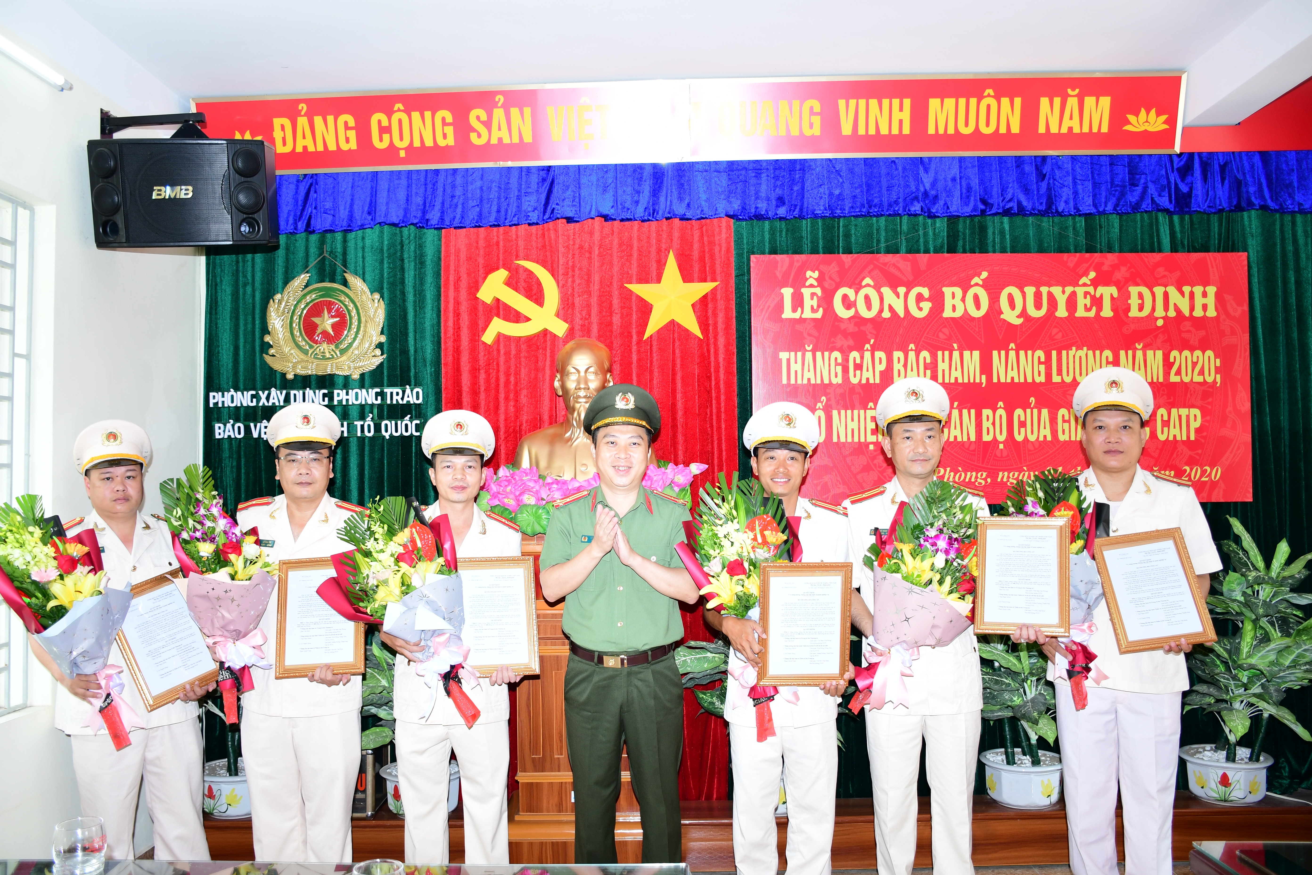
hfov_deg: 61.9
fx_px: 1093
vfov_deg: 43.6
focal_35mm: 30
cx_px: 656
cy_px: 438
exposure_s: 1/200
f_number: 3.5
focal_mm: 20
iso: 400
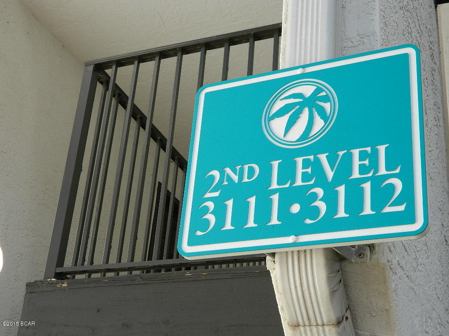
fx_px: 739
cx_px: 224
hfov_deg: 33.8
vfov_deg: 25.7
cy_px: 168
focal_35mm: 57
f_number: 3.8
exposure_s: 1/200
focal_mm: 10.2
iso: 80
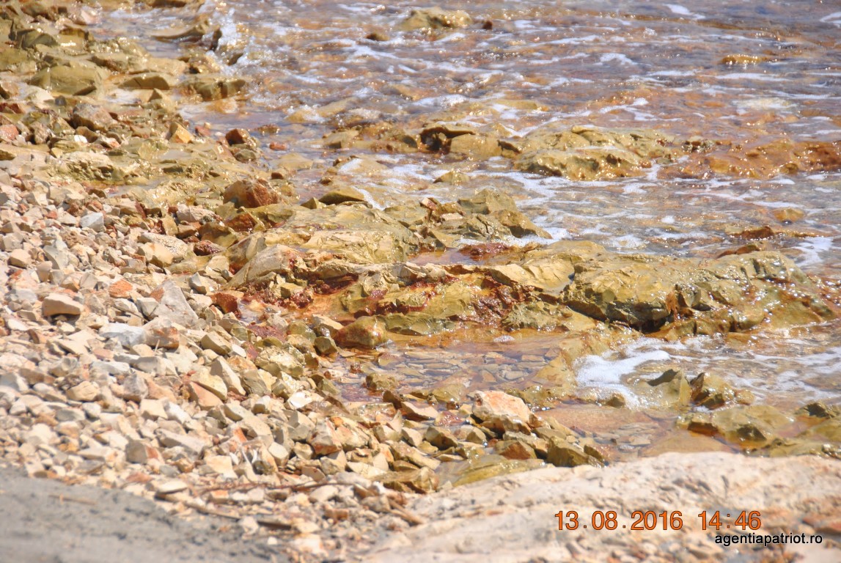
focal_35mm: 168
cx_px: 420
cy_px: 282
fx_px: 3930
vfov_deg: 8.2
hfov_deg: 12.2
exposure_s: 1/500
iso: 100
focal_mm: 112
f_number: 5.6
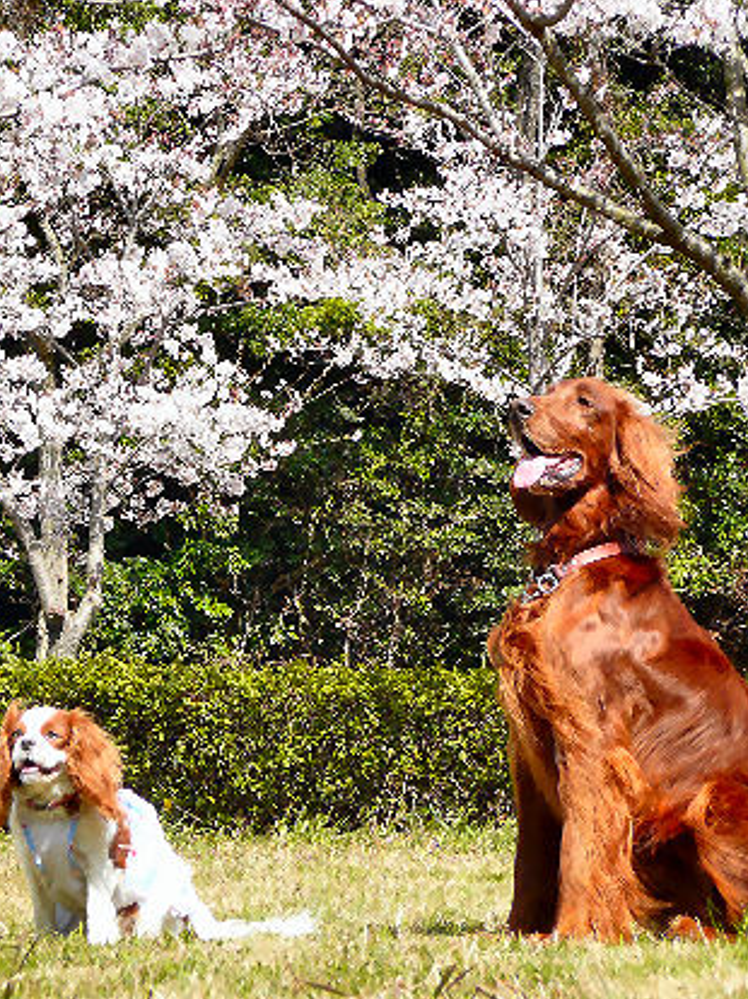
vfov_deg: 9.9
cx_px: 244
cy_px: 524
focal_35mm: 199
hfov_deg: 7.5
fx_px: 5739
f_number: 4.8
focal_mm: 23.1
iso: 100
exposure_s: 1/250
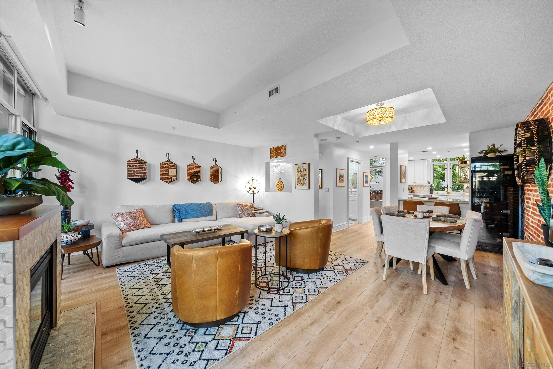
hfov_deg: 112.6
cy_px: 184
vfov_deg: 90.1
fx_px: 184
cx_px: 276
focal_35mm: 12
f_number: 6.3
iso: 125
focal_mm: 12
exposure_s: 1.6
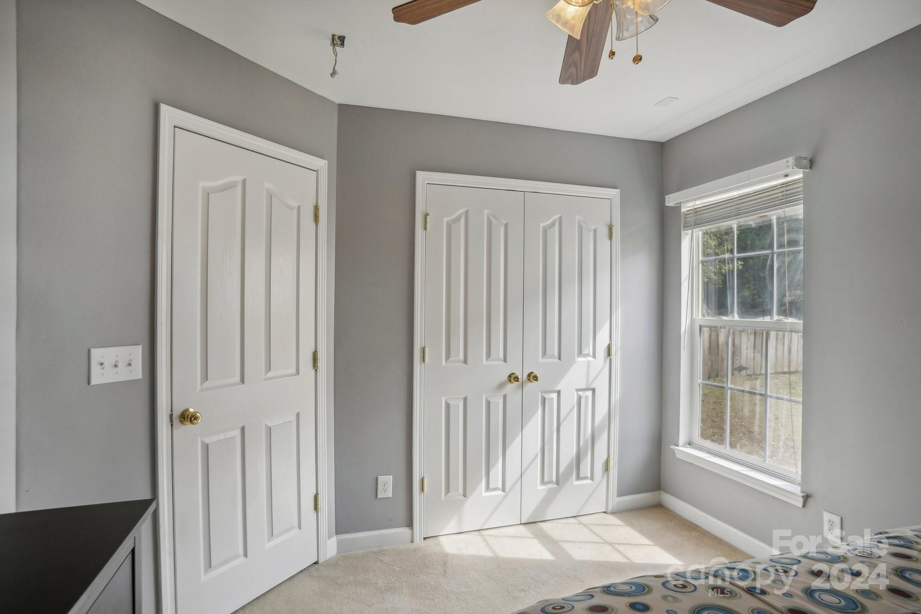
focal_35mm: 18
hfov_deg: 90.0
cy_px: 307
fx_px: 460
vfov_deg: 67.4
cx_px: 460
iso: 400
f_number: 8
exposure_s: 1/200
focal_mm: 18
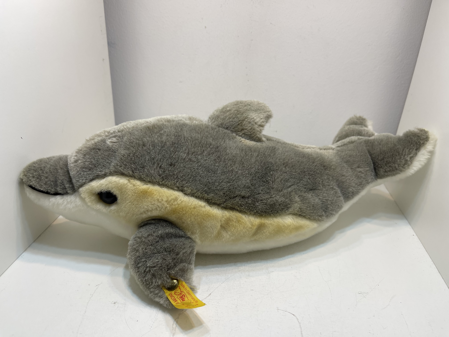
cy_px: 168
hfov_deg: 69.4
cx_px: 224
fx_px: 324
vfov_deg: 54.9
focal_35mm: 25
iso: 32
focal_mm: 5.1
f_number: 1.6
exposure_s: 1/207
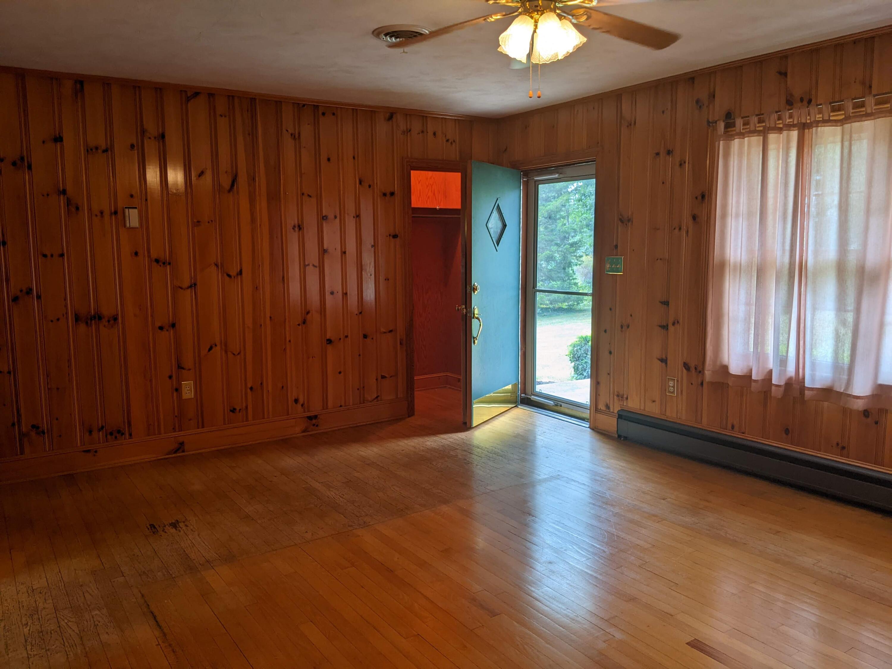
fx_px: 696
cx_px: 446
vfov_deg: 51.4
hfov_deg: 65.3
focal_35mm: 27
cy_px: 334
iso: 64
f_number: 1.8
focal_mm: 4.44
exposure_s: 1/120
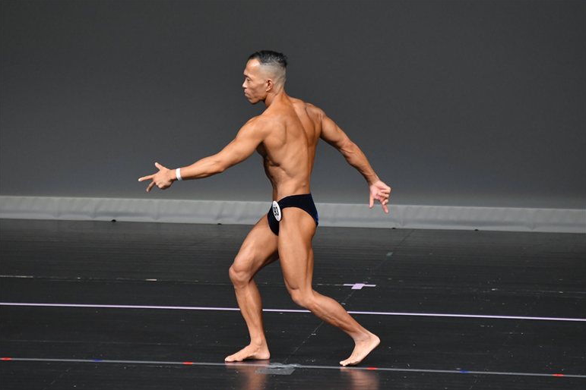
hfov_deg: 5.5
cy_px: 195
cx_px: 292
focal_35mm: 377
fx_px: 6136
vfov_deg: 3.6
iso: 4000
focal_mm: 250
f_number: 5.6
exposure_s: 1/400
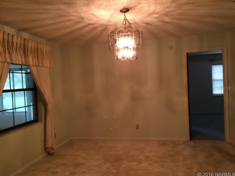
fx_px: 197
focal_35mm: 29
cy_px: 88
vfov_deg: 48.2
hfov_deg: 61.7
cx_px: 118
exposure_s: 1/30
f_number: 2.2
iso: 100
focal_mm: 4.15
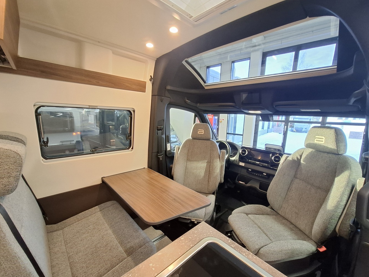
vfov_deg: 85.6
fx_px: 149
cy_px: 146
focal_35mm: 14
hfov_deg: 102.1
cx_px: 184
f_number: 2.2
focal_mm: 1.74
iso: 250
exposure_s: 1/25
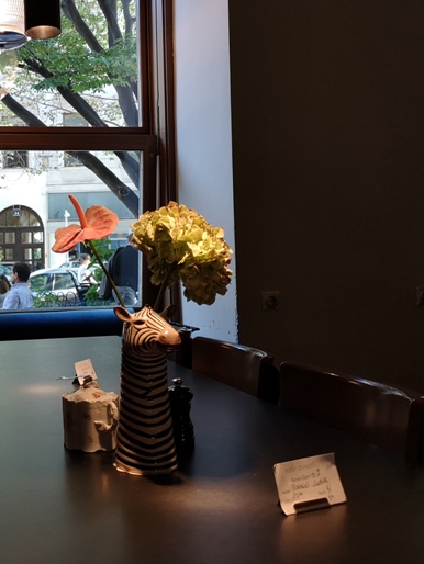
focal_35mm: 42
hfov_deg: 32.5
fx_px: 685
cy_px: 245
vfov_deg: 44.7
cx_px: 33
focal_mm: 3.95
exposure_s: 1/50
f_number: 1.8
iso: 160
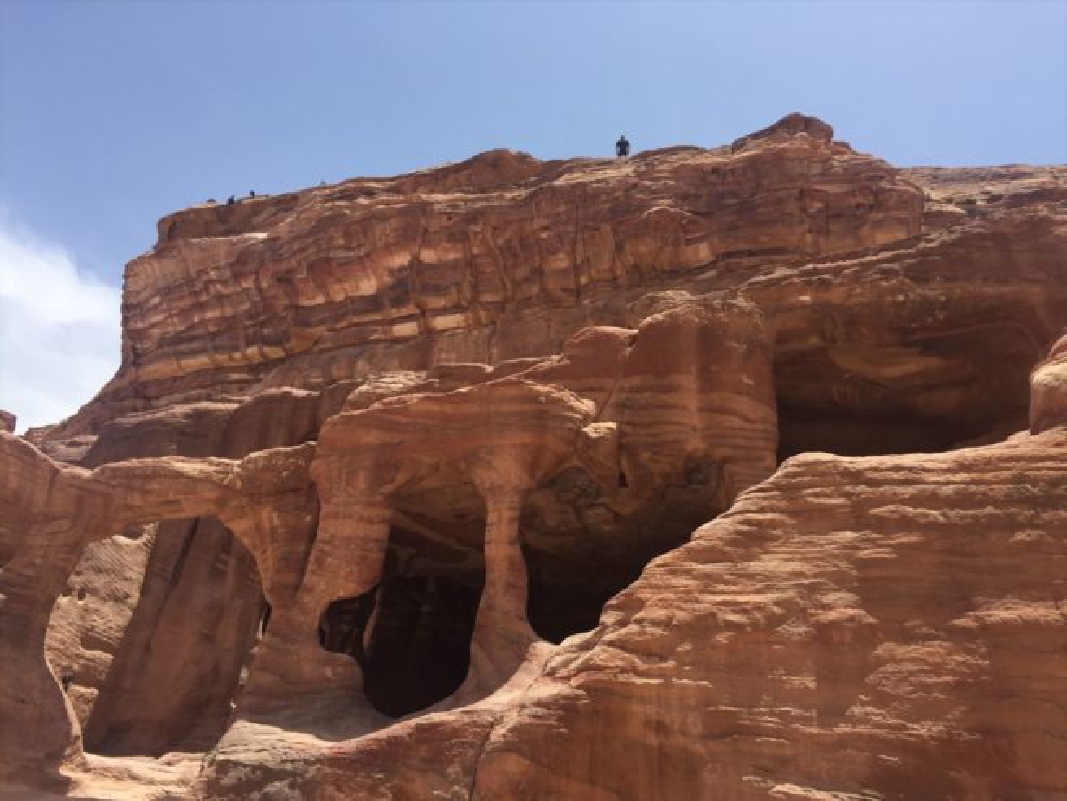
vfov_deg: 48.2
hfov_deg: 61.7
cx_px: 534
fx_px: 894
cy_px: 400
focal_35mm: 29
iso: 32
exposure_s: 1/1647
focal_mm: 4.15
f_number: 2.2
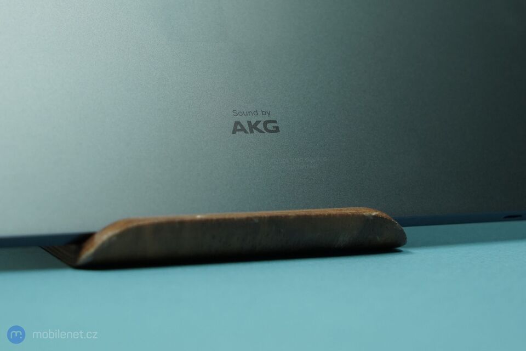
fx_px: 1023
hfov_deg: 28.8
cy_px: 176
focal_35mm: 70
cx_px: 263
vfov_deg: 19.5
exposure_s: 1/160
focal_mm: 70
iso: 1600
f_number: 7.1
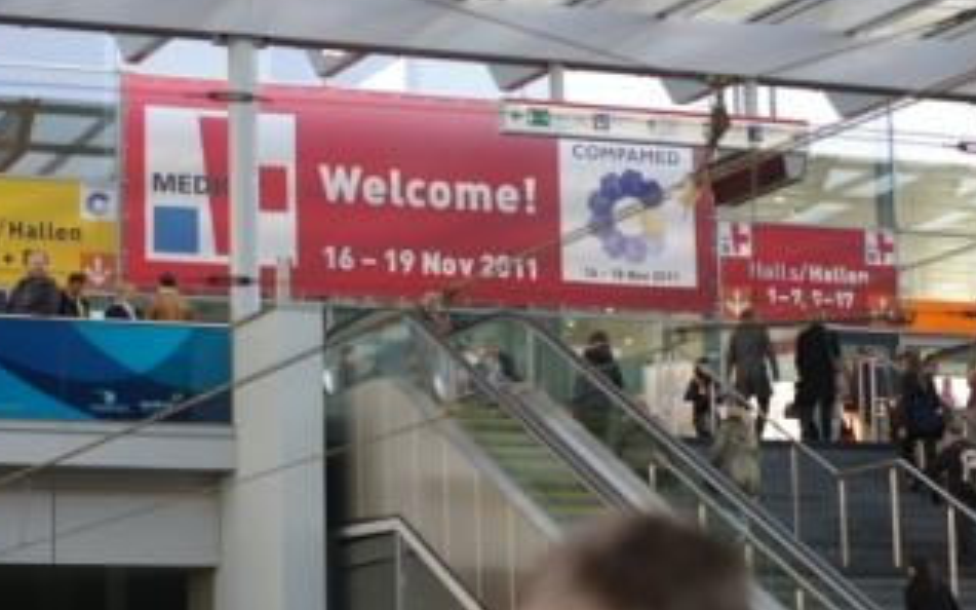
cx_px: 450
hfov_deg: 19.3
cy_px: 287
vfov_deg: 12.1
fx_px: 2872
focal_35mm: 108
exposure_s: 1/250
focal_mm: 50
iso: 200
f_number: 3.5
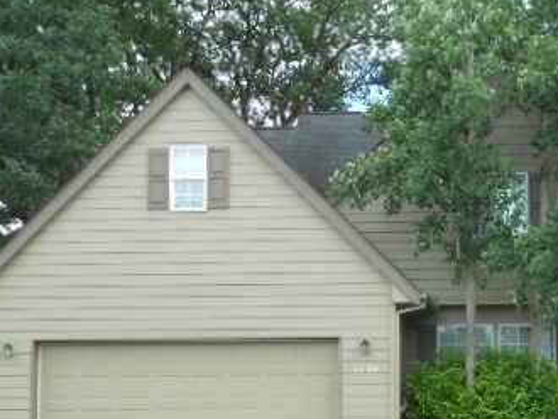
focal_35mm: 62
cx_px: 446
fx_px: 1000
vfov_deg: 23.2
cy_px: 360
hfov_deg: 30.4
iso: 80
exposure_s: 1/200
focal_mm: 5.8
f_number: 3.6
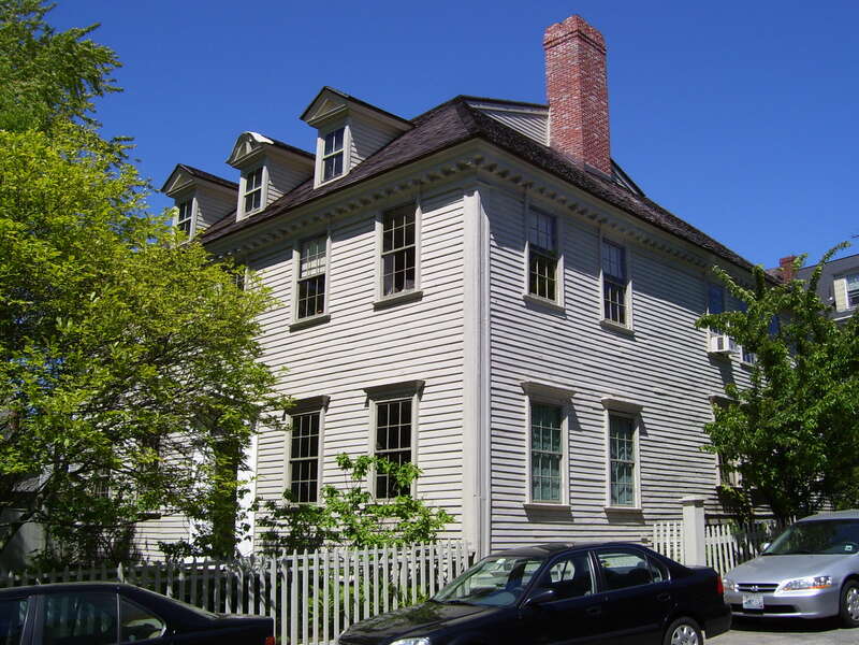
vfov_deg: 39.7
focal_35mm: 36
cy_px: 322
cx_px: 430
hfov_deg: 51.4
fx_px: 893
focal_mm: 6
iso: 80
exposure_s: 1/750
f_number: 4.8
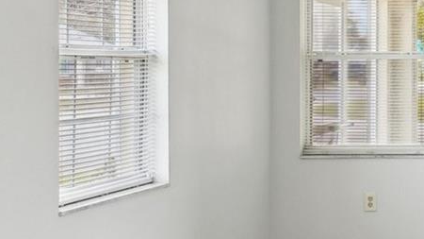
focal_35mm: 82
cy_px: 78
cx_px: 616
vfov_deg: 14.7
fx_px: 922
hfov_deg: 22.0
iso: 400
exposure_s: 1/25
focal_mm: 22
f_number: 8
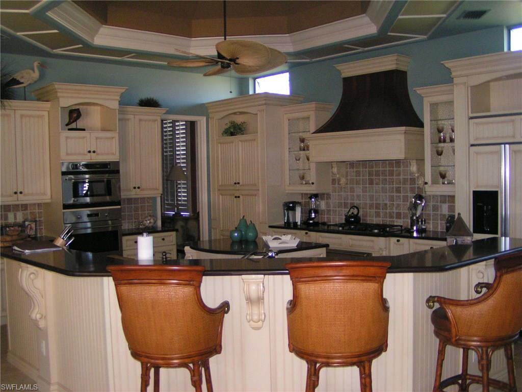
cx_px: 261
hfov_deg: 49.0
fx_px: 573
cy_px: 196
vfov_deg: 37.7
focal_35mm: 38
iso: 200
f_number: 2.8
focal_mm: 5.8
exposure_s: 1/40
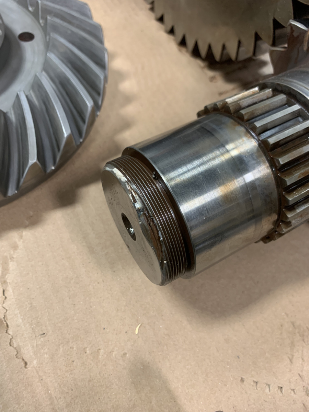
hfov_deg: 53.1
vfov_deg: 67.3
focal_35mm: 26
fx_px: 309
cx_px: 154
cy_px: 206
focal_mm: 4.25
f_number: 1.8
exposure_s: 1/60
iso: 125
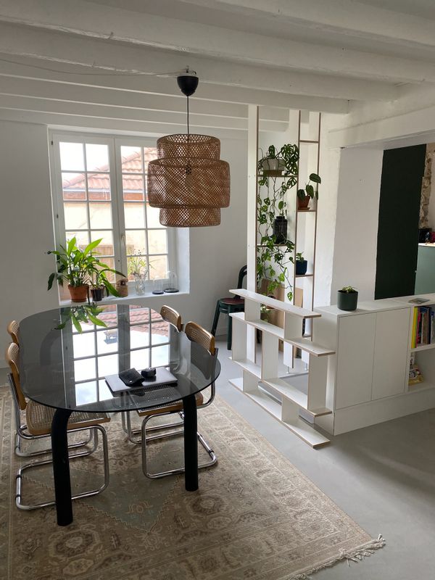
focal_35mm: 26
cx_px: 218
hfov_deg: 53.1
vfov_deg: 67.3
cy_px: 290
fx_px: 436
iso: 125
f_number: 1.8
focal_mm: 4.25
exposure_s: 1/118
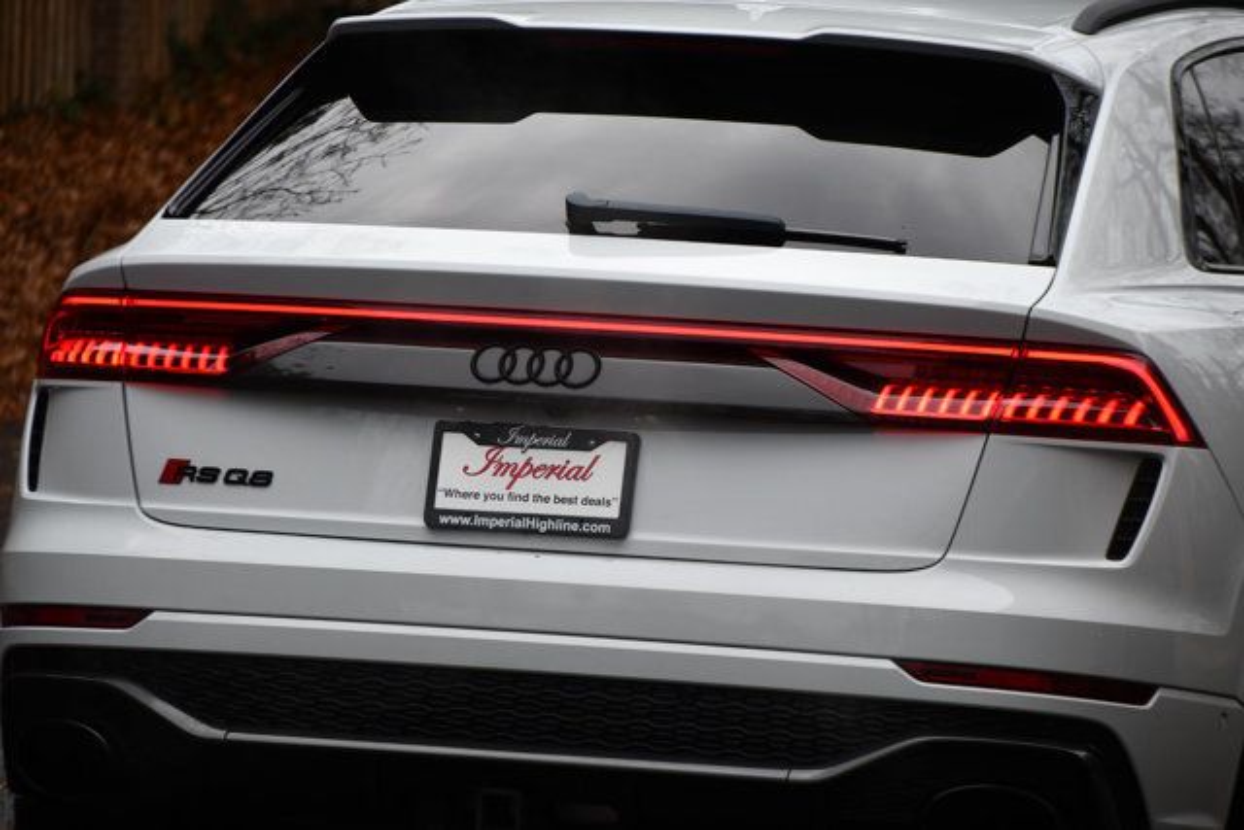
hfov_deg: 9.5
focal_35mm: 217
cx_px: 622
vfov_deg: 6.3
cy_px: 415
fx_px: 7500
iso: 400
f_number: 4.8
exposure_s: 1/500
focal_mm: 145
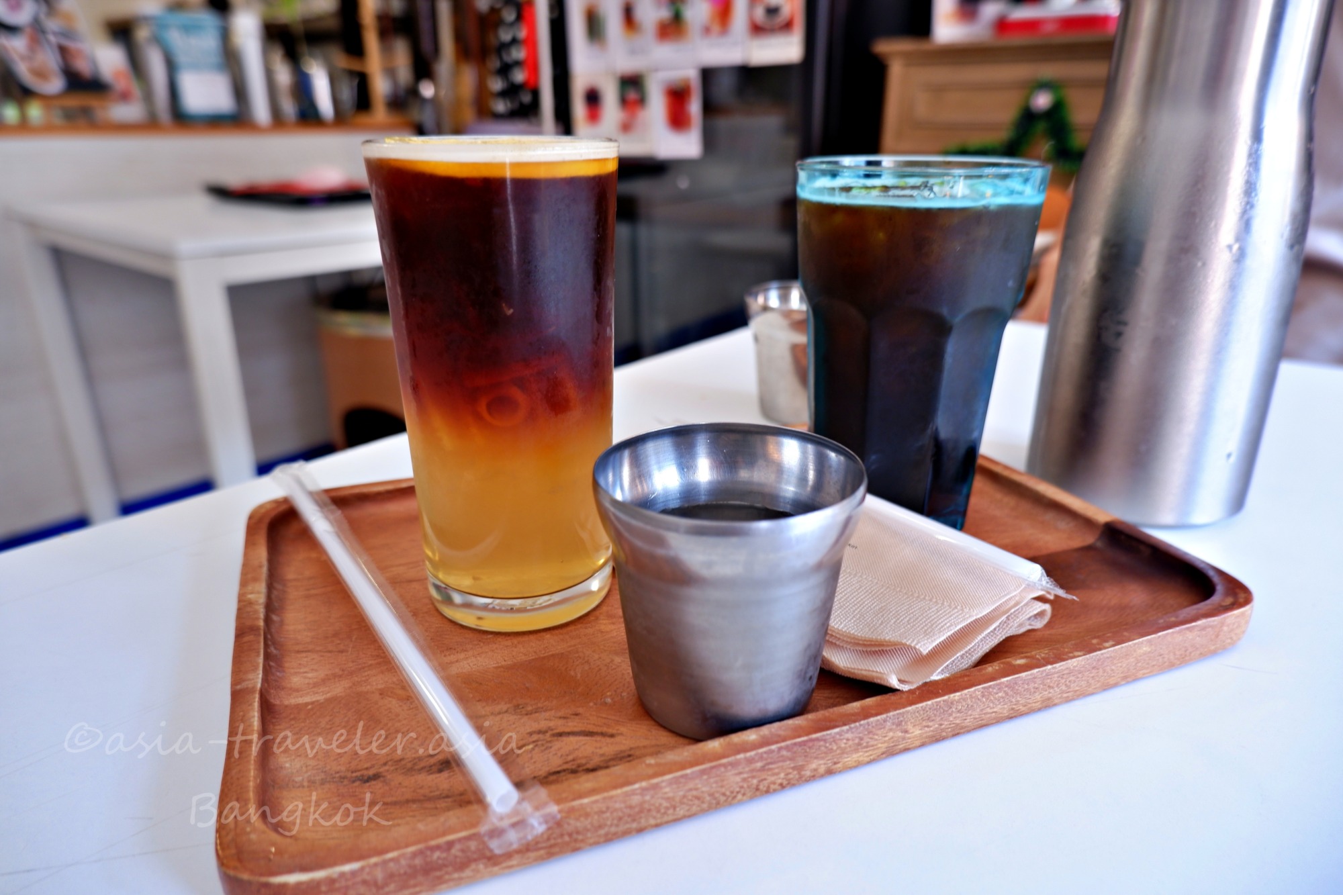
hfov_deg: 76.1
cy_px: 448
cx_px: 672
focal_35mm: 23
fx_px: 858
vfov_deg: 55.1
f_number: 3.5
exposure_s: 1/25
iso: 200
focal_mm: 15
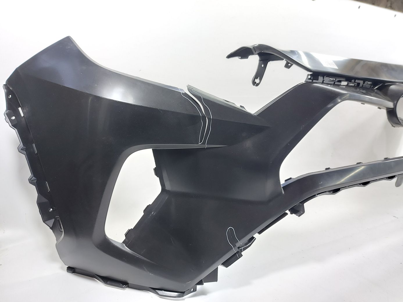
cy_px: 151
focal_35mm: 24
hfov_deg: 71.6
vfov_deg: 56.8
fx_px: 279
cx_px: 202
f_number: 1.8
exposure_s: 1/50
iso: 250
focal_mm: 5.23
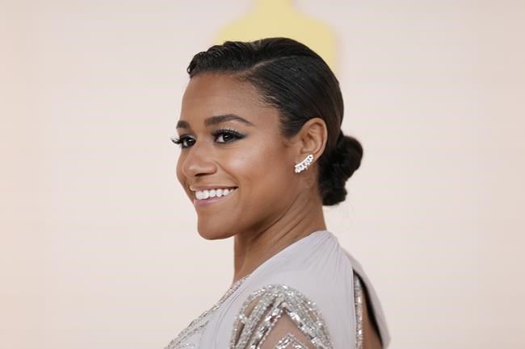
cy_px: 174
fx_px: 2916
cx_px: 262
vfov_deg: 6.9
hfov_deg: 10.3
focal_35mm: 200
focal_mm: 200
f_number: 2.8
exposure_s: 1/200
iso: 640
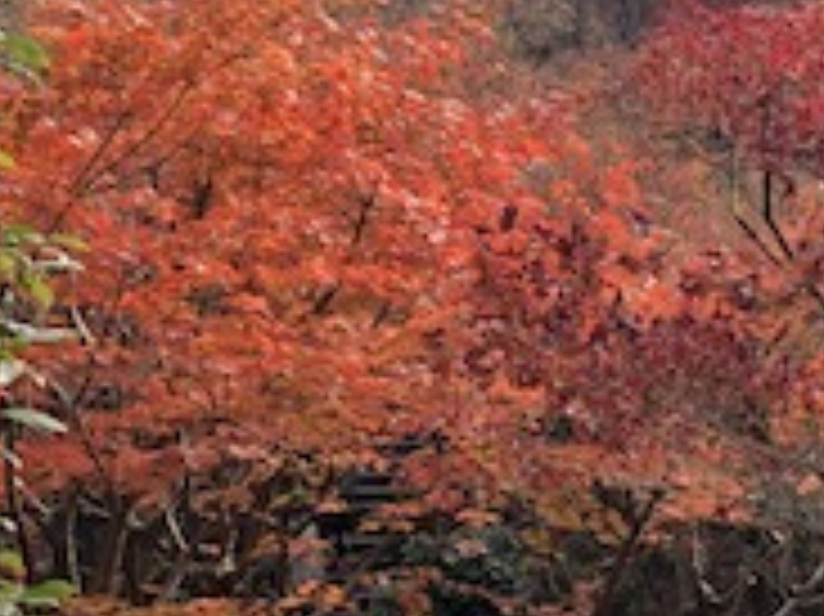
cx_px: 806
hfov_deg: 19.5
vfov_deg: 15.1
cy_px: 351
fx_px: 2331
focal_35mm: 98
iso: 20
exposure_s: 1/152
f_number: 1.8
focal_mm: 3.99
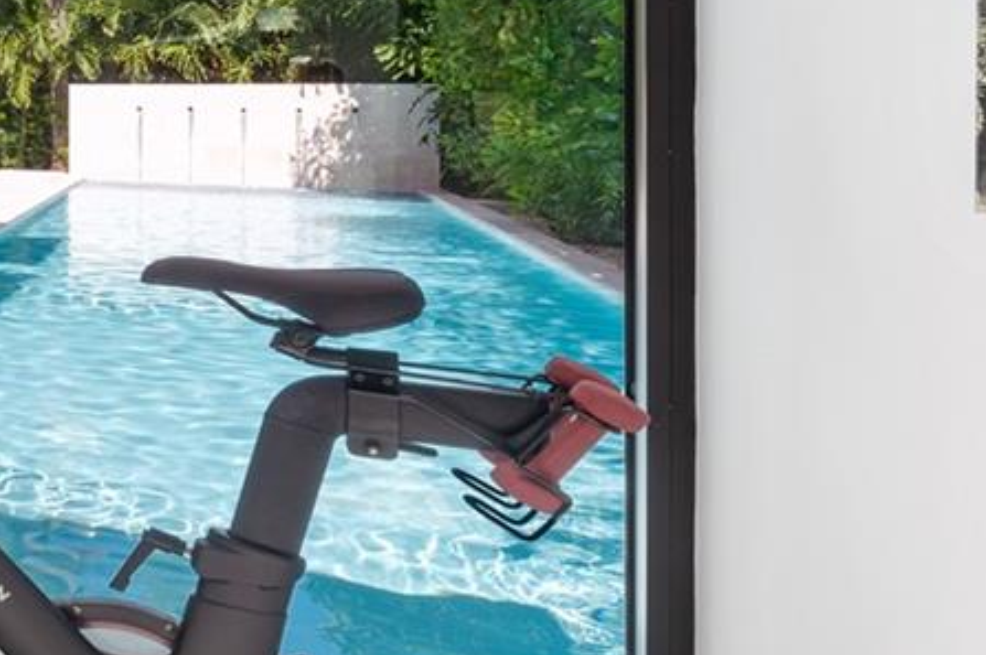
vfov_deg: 30.3
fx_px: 1176
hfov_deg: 24.9
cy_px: 122
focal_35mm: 43
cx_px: -673
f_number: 8
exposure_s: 1/25
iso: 100
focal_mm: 12
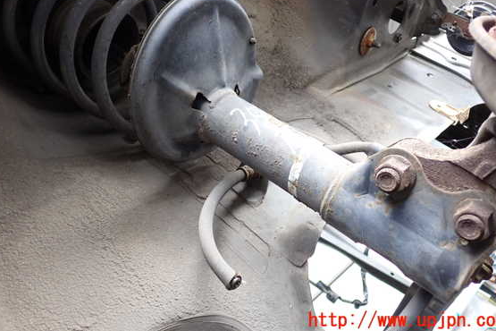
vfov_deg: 36.7
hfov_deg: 53.1
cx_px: 242
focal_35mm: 36
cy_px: 131
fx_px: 496
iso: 320
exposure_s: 1/125
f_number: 2.4
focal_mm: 5.79
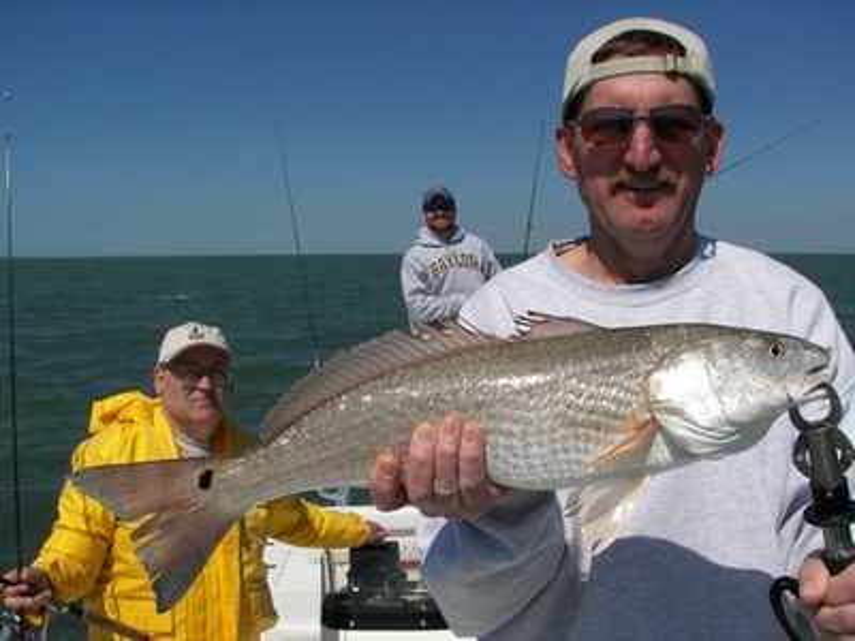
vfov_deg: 39.7
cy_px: 320
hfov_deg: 51.4
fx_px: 889
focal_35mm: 36
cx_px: 428
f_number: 5.6
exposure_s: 1/800
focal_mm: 6
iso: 50
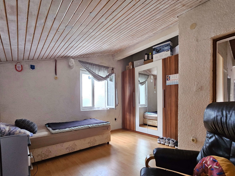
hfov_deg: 94.5
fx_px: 109
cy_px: 104
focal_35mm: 16
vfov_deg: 77.4
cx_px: 121
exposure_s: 1/33
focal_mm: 2.2
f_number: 2.2
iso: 400
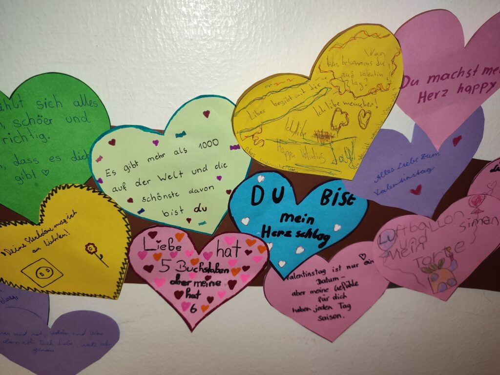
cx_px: 250
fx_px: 361
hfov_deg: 69.4
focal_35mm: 25
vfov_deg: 54.9
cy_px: 188
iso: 178
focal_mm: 6.04
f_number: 1.9
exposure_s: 1/33
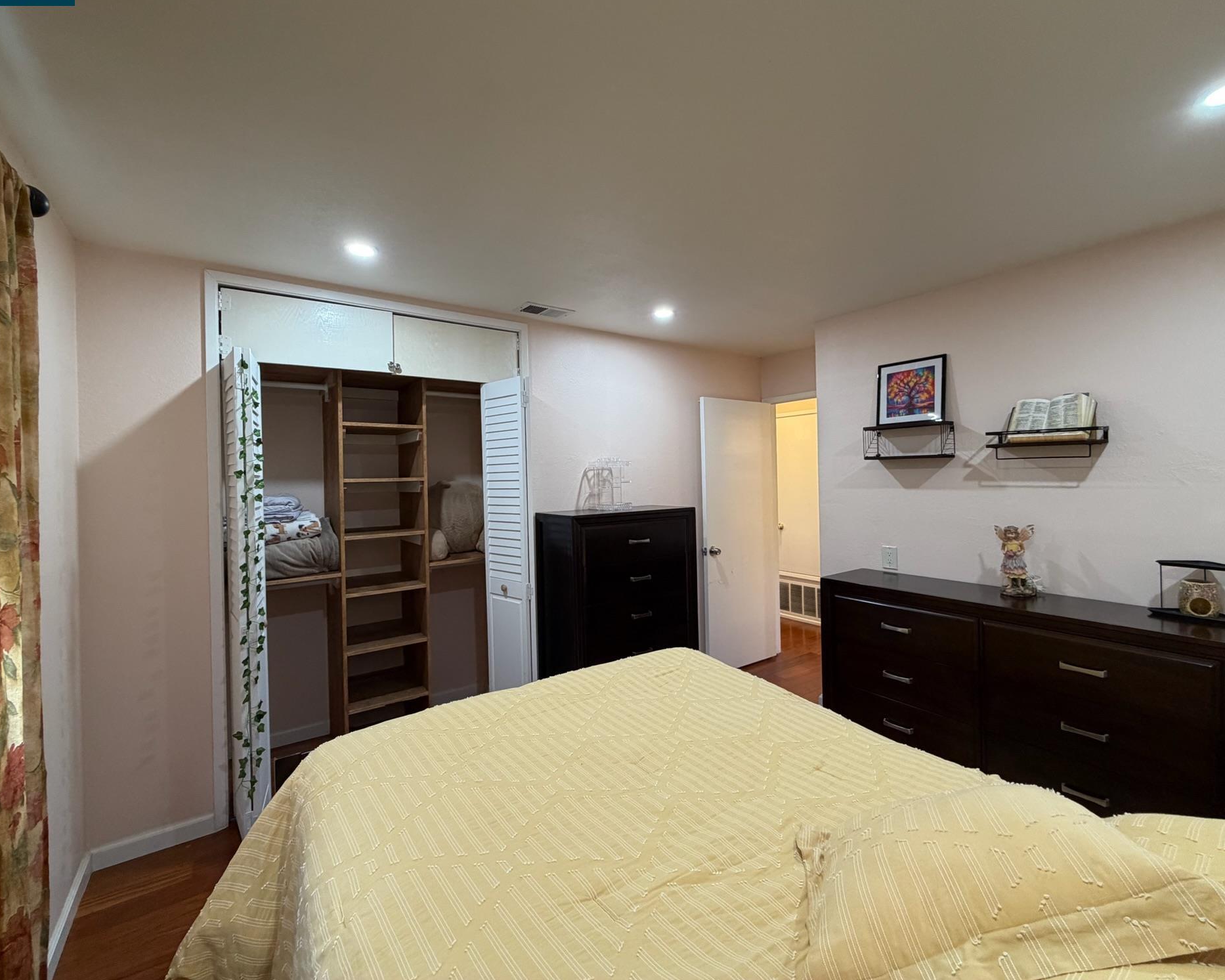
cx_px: 616
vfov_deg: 84.0
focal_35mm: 15
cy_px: 477
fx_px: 544
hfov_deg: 96.8
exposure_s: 1/60
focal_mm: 2.22
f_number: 2.2
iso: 250
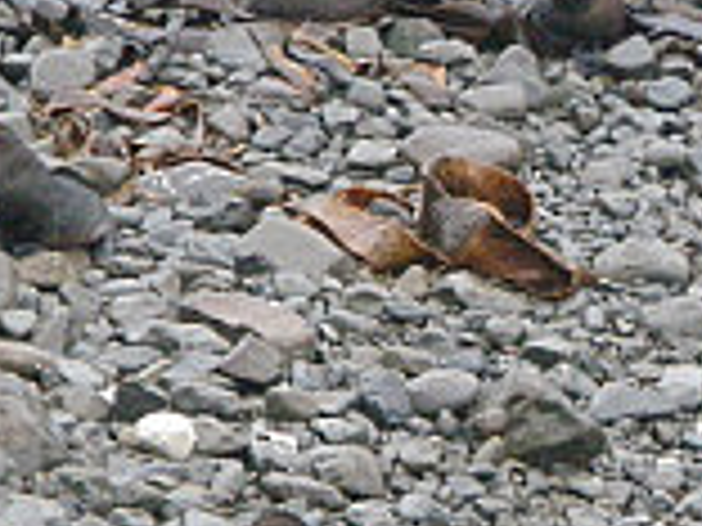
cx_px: 914
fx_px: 8477
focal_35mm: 418
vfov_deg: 3.6
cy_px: 544
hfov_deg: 4.7
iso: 320
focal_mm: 18.2
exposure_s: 1/100
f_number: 5.1
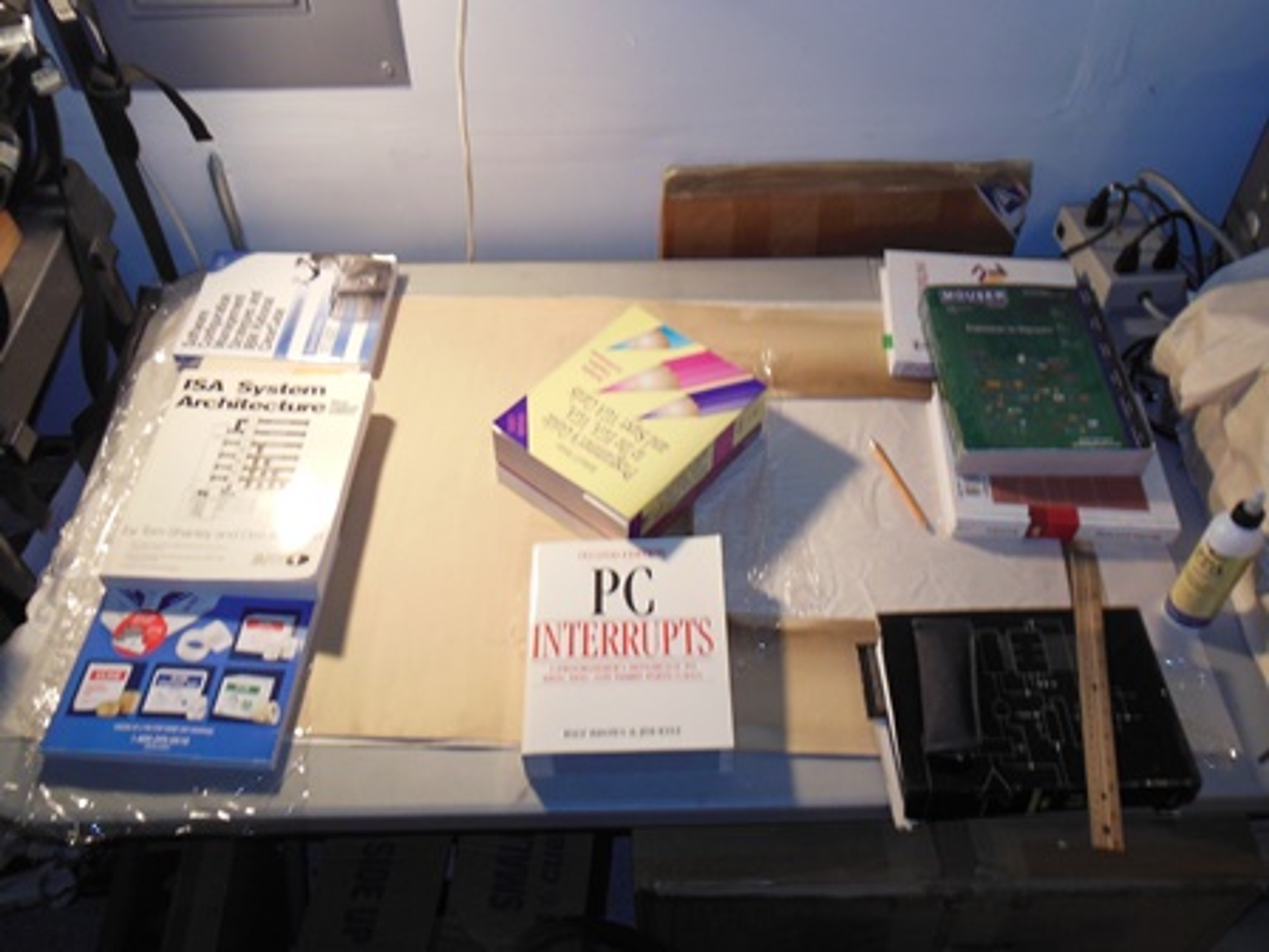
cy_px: 476
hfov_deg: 69.4
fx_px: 916
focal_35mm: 25
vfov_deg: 54.9
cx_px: 634
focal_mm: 4.5
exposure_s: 1/30
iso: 200
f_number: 3.2
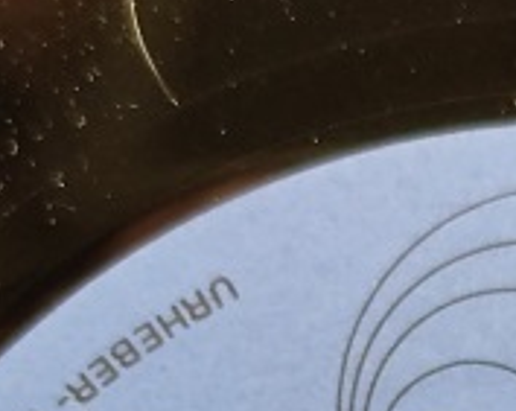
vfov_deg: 7.1
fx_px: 3202
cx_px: 574
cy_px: 761
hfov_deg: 9.1
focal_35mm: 210
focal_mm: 6.72
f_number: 1.69
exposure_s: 1/60
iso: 1362
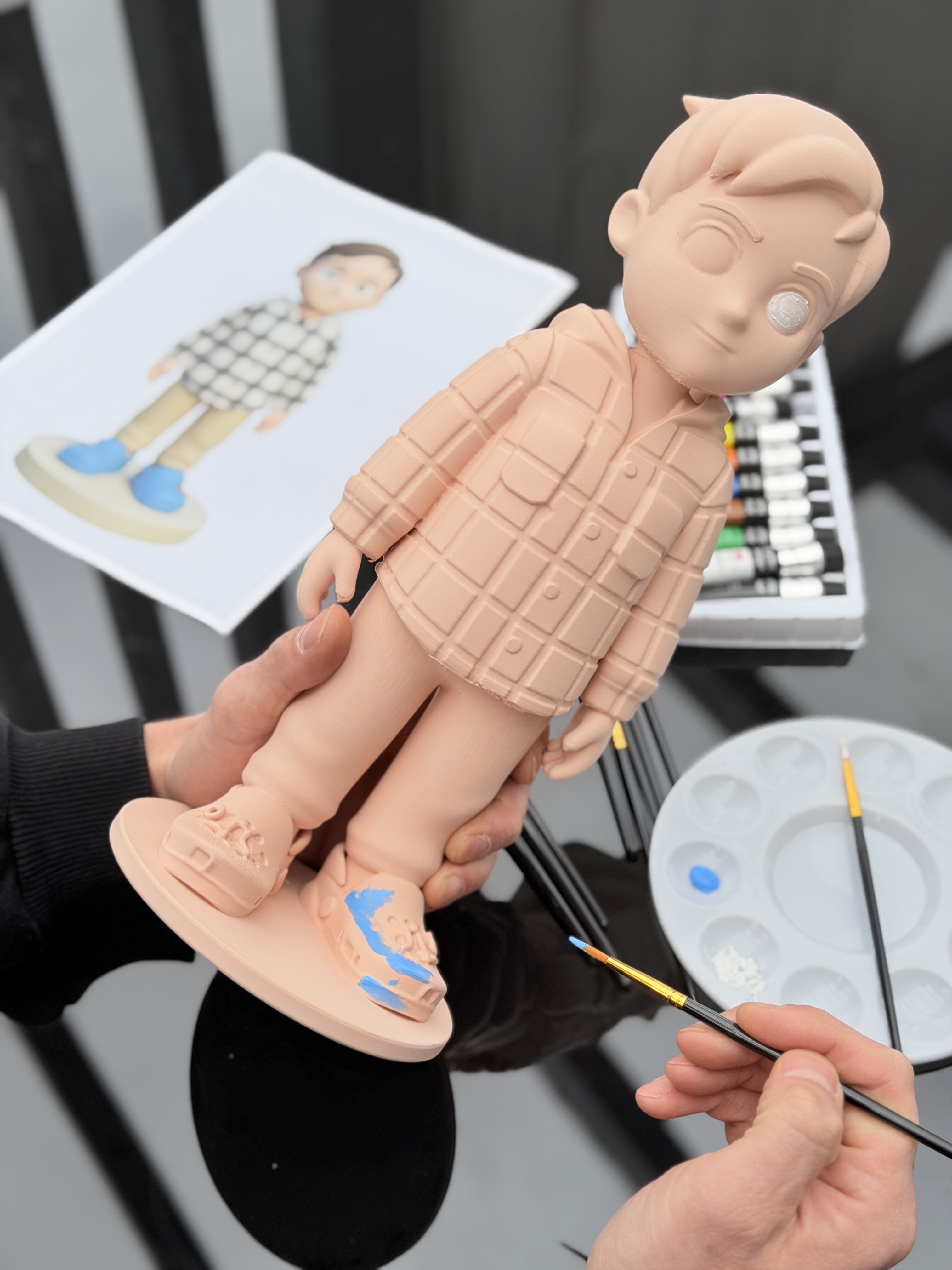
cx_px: 476
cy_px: 635
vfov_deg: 39.7
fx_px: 1760
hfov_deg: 30.3
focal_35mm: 48
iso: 64
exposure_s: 1/2033
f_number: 1.78
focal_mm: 6.76
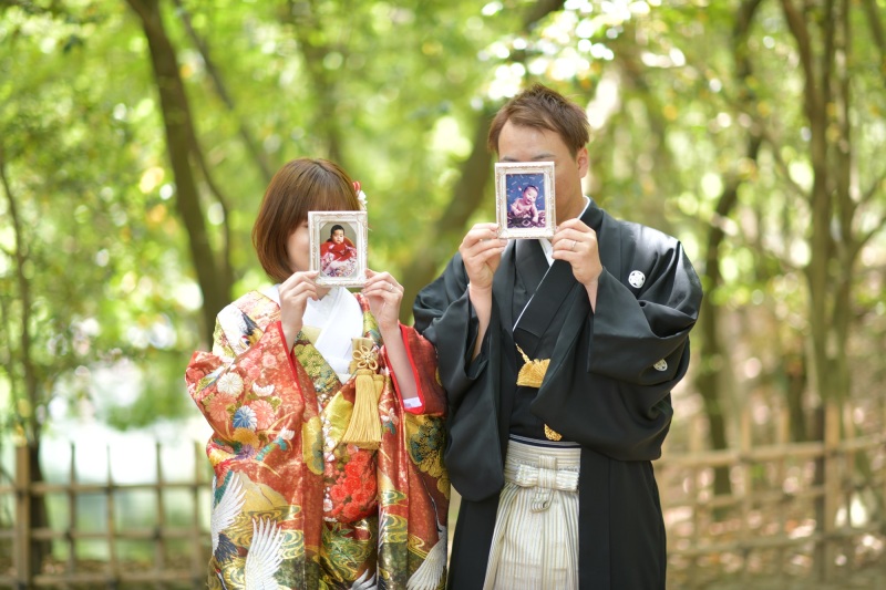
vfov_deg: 16.1
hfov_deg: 23.9
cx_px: 443
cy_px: 295
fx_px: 2091
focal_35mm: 85
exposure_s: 1/100
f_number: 1.4
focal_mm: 85
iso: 64
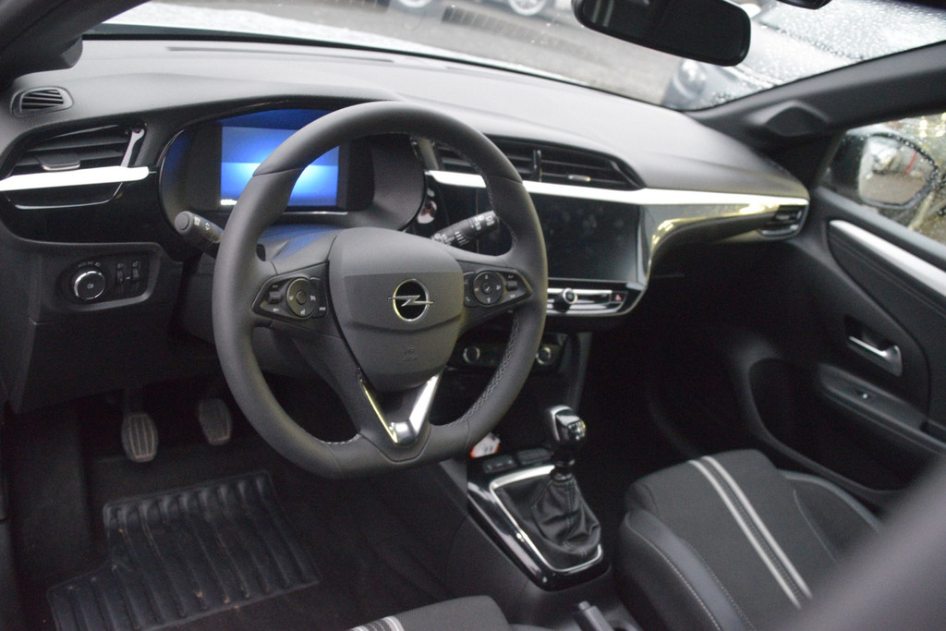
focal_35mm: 32
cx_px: 473
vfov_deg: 41.7
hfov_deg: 59.5
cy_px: 316
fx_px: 828
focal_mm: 21
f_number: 3.8
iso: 6400
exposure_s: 1/40
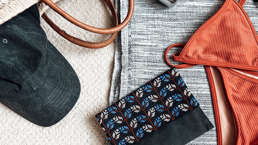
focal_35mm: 38
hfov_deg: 52.8
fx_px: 260
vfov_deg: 30.5
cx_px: 129
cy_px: 114
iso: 125
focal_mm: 4.25
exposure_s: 1/60
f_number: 1.8
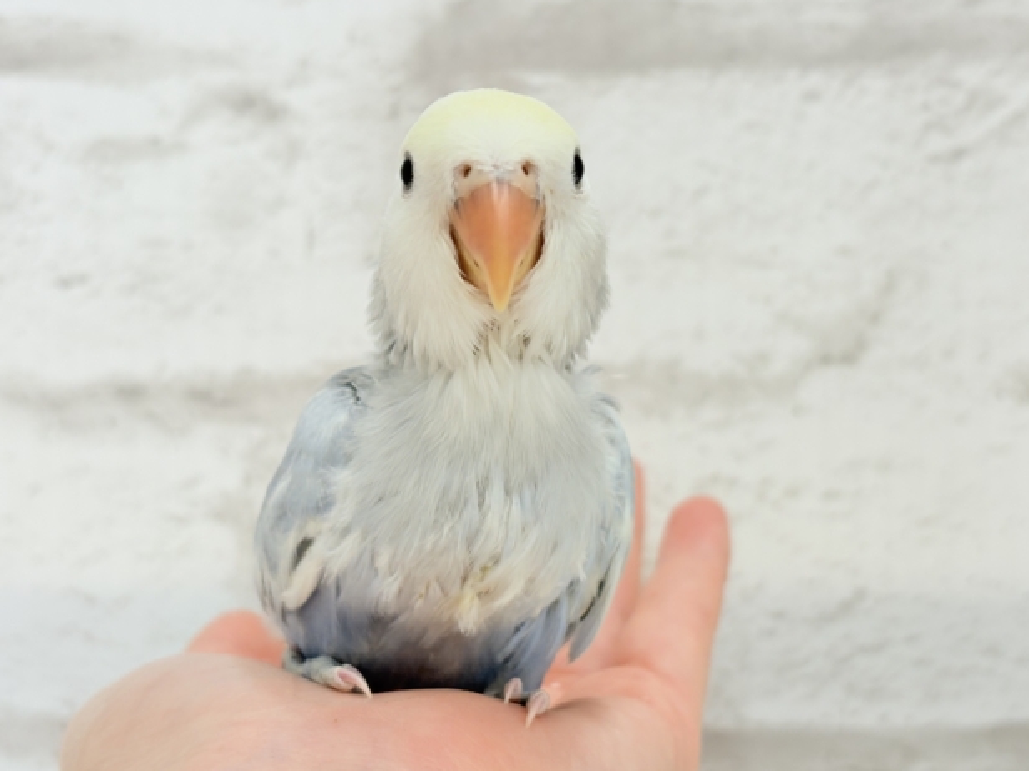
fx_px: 1605
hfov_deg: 35.5
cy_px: 386
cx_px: 525
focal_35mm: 54
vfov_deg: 27.0
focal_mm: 5.96
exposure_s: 1/50
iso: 40
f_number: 1.6
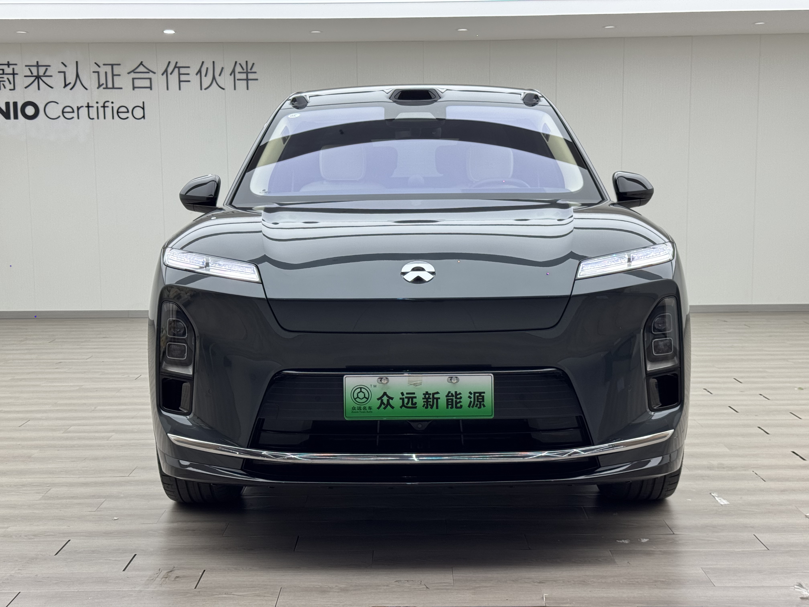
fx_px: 1122
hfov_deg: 39.7
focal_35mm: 48
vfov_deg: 30.3
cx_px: 404
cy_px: 304
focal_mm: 6.76
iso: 64
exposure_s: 1/221
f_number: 1.78
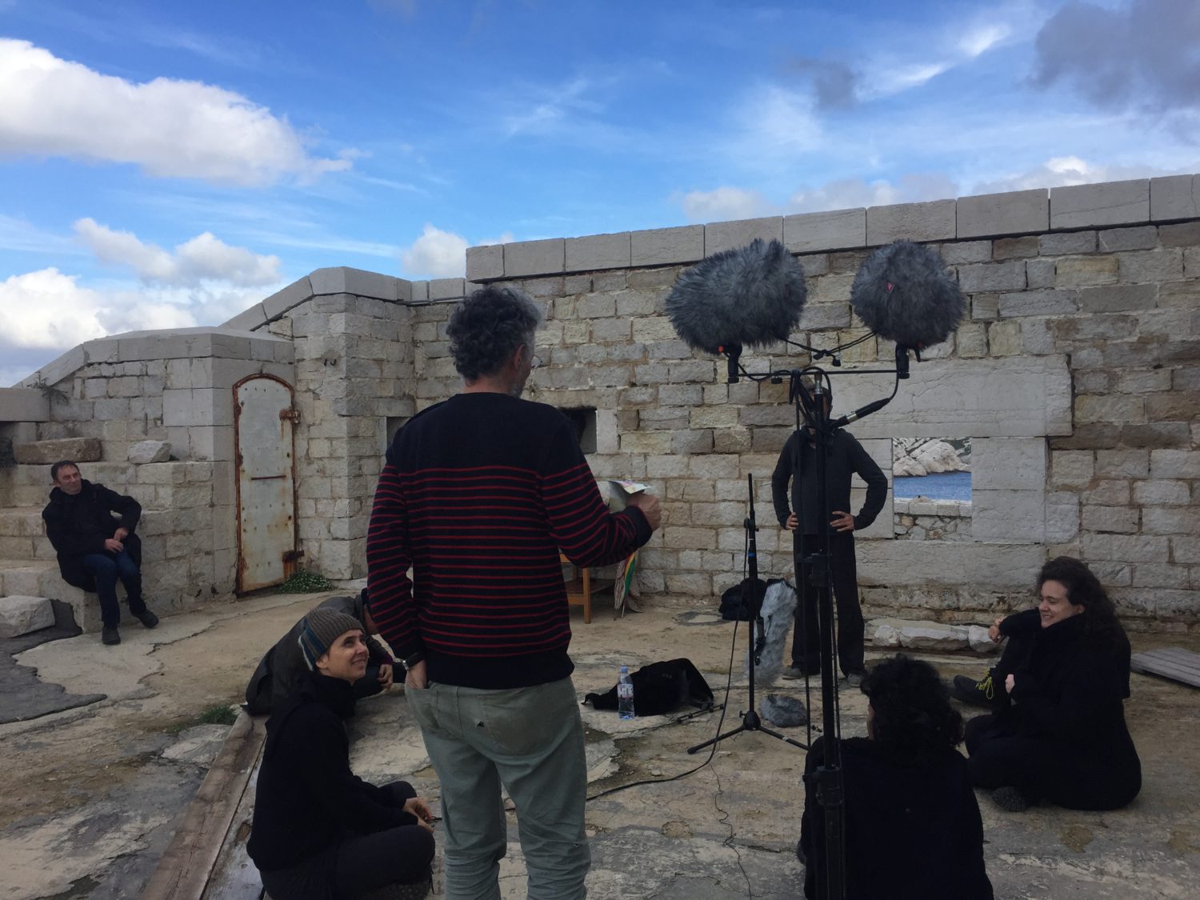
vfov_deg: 48.2
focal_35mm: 29
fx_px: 1005
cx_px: 600
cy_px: 450
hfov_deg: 61.7
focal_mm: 4.15
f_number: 2.2
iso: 32
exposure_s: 1/1364
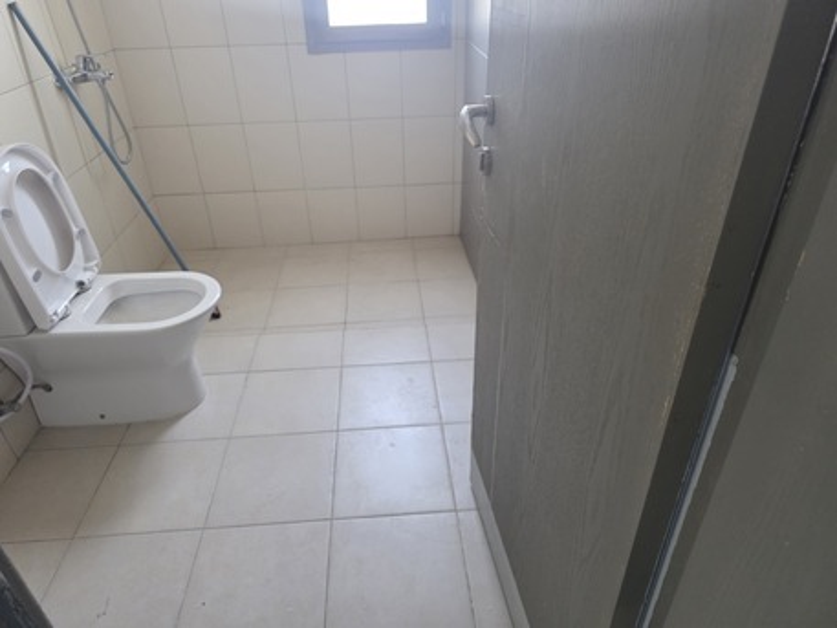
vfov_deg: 58.9
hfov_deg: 73.9
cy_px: 314
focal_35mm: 23
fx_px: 556
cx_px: 418
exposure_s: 1/100
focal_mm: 6.3
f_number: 1.7
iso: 640
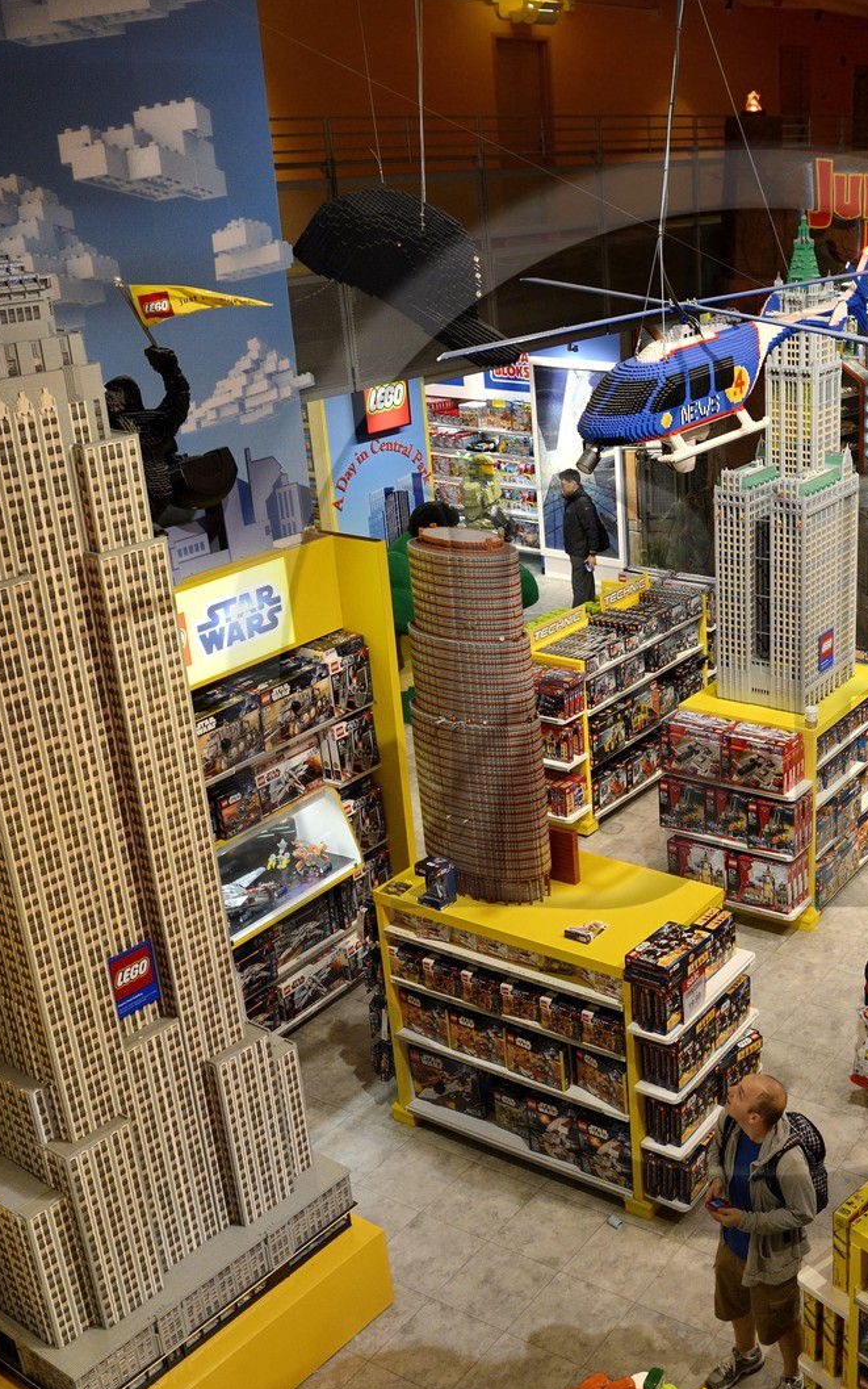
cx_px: 762
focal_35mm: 37
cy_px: 694
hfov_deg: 32.9
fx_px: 1400
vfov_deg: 52.7
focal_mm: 24
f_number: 6.3
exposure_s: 1/50
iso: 1600
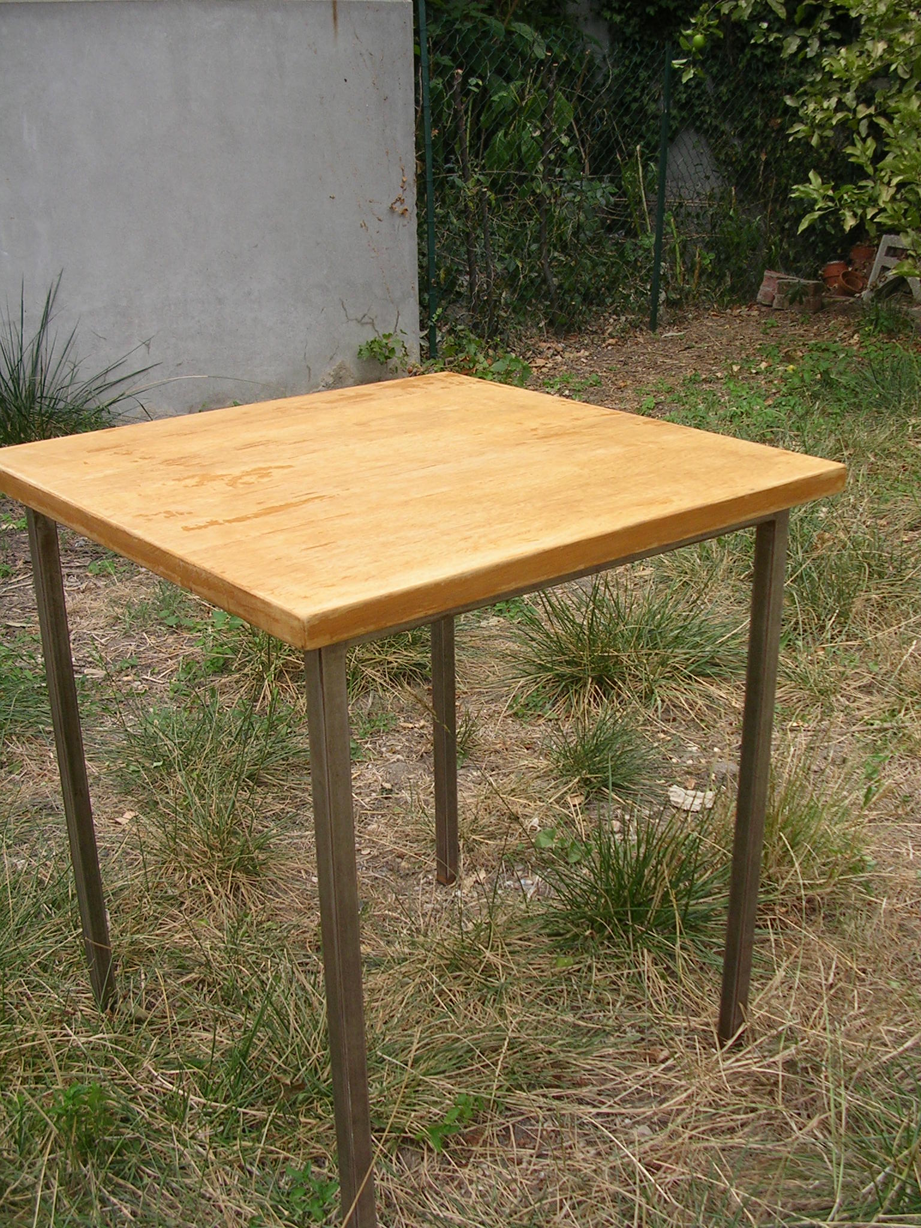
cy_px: 614
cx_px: 460
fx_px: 1348
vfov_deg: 49.0
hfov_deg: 37.7
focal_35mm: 38
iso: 50
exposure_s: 1/384
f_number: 2.8
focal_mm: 5.8
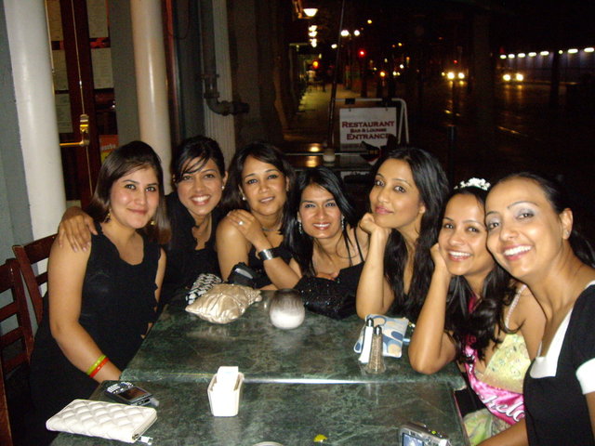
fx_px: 653
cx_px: 298
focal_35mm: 38
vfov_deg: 37.7
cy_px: 223
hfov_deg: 49.0
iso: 400
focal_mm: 6.2
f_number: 2.7
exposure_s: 1/40
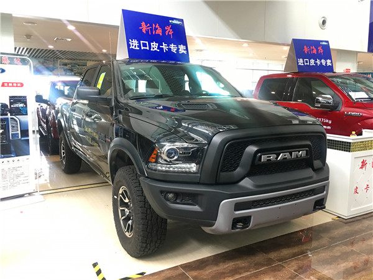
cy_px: 140
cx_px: 186
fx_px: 312
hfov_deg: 61.7
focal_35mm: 29
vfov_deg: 48.2
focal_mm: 4.15
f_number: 2.2
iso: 100
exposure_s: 1/17
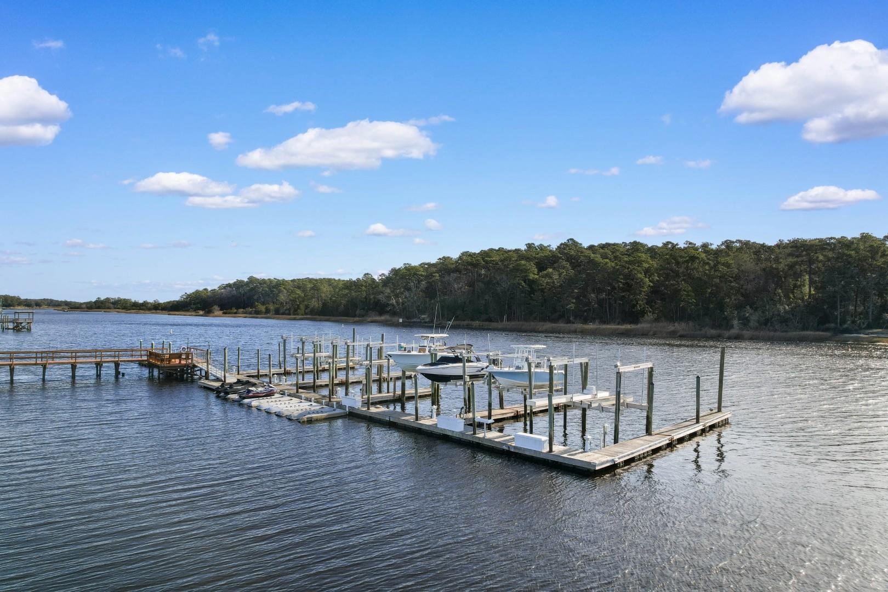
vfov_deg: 57.2
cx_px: 444
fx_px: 543
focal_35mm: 22
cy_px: 296
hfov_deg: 78.6
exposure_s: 1/350
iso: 100
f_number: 2.8
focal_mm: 8.38
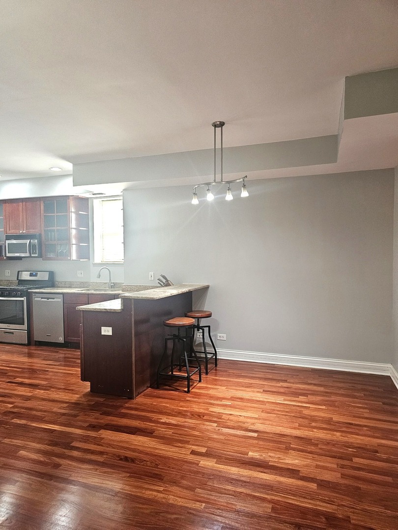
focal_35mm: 23
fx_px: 353
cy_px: 265
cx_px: 199
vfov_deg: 73.9
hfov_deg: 58.9
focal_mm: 6.3
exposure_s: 1/120
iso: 400
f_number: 1.7
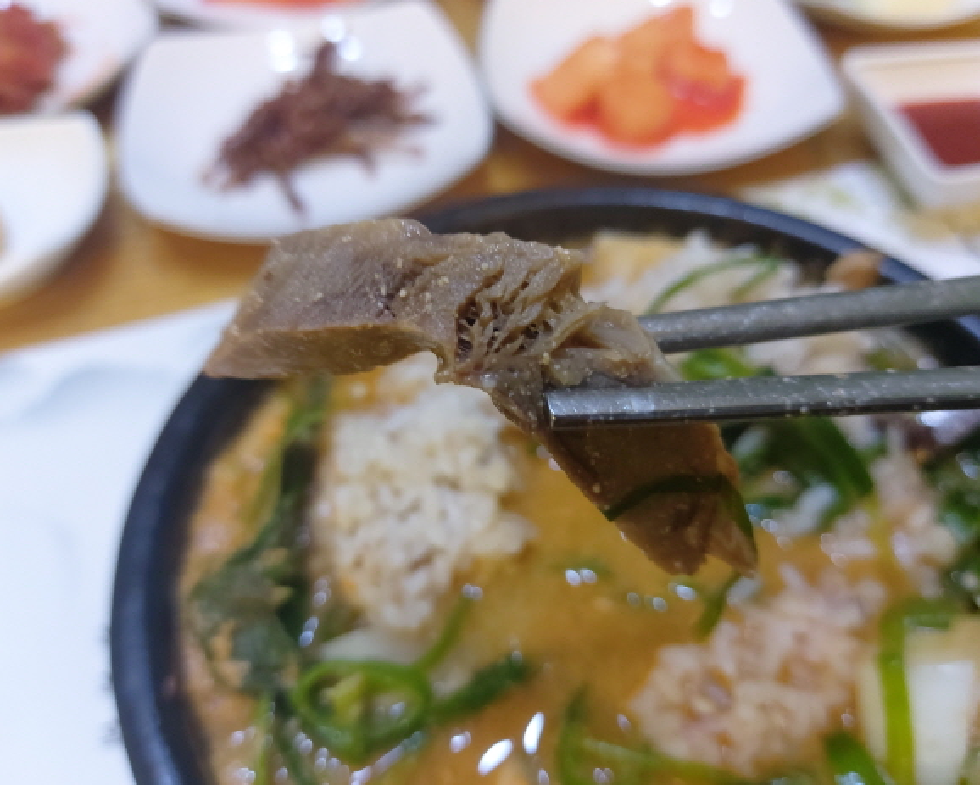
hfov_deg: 64.0
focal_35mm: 27
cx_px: 485
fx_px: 784
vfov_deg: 53.2
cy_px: 395
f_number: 2
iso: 250
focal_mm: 4.58
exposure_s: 1/24
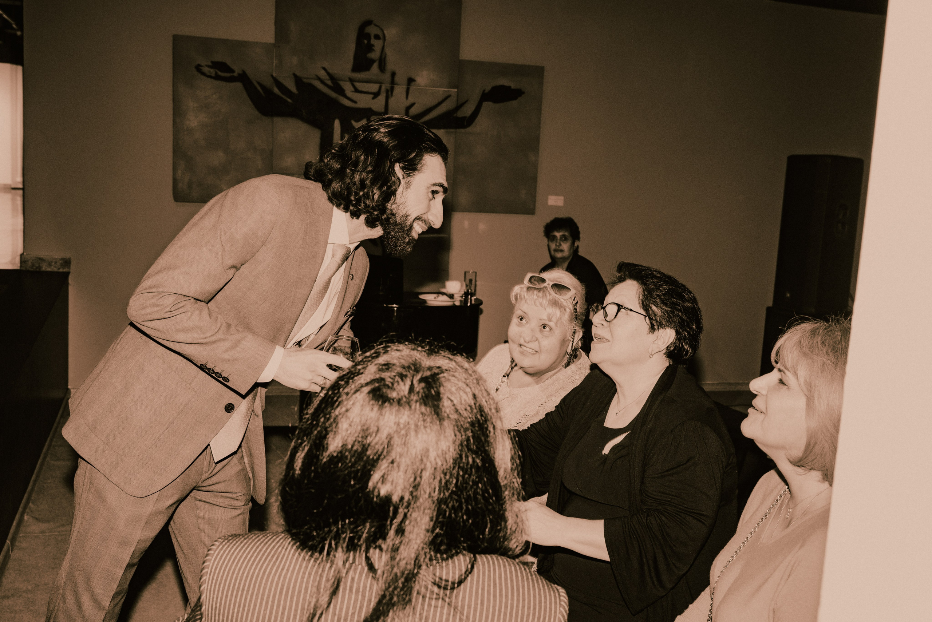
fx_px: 932
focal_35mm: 36
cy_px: 311
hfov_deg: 53.1
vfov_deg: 36.9
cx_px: 466
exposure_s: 1/30
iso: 1250
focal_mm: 36
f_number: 7.1
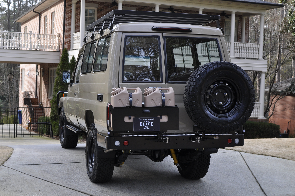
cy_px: 98
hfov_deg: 34.8
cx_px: 136
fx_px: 471
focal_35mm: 58
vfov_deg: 23.5
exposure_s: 1/125
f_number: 5.6
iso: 200
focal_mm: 35
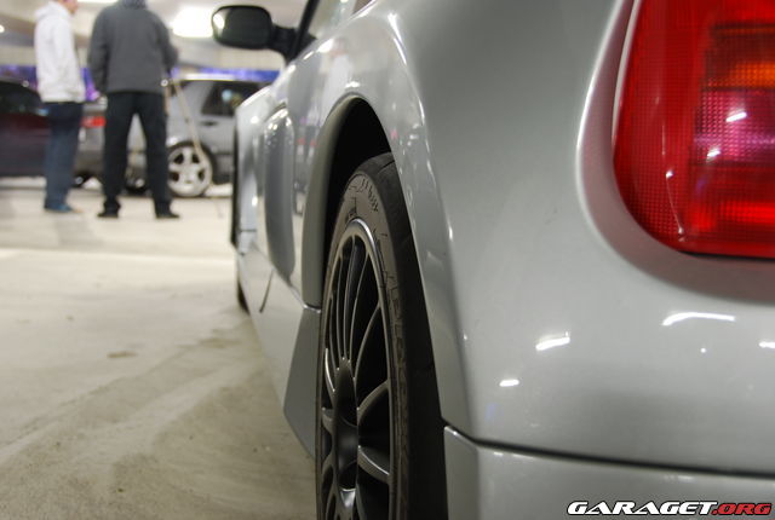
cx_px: 388
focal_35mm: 46
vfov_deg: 29.1
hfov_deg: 42.2
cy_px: 260
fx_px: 1003
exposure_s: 1.1
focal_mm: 31
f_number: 4.2
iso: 100
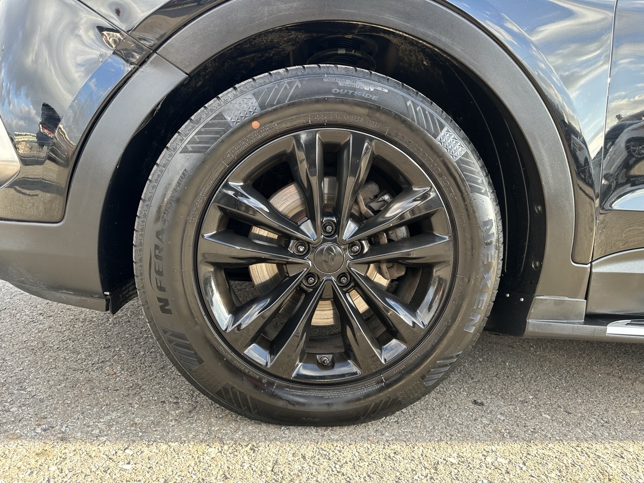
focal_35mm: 24
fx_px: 446
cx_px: 322
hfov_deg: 71.6
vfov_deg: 56.8
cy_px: 242
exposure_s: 1/121
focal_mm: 6.86
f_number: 1.78
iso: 64
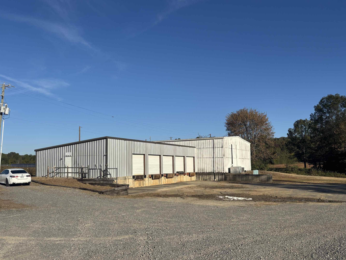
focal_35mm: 30
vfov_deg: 46.7
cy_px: 142
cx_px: 149
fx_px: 300
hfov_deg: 59.7
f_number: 1.6
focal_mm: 5.96
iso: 50
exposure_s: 1/5076
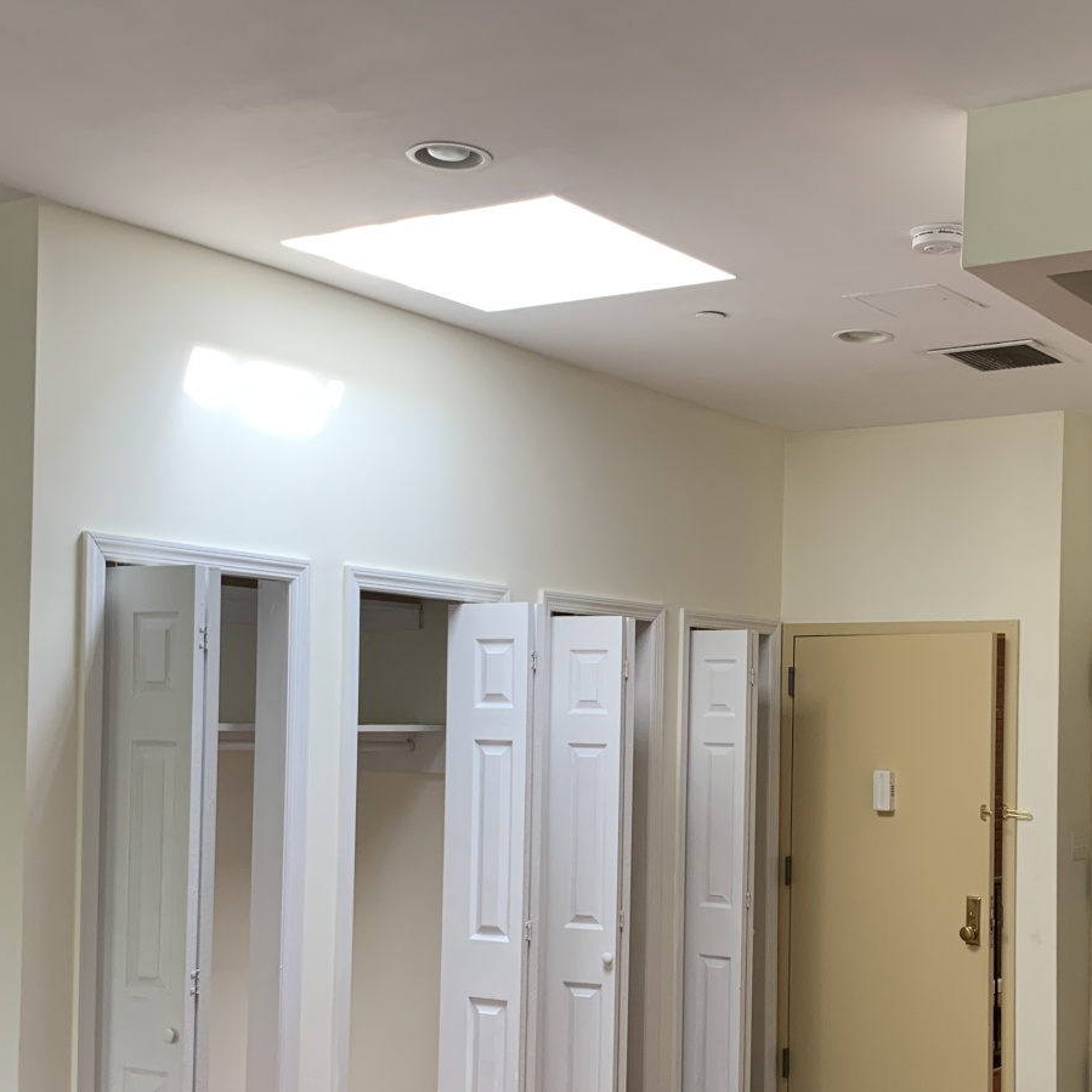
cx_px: 723
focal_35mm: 49
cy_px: 698
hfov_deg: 34.4
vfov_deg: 34.5
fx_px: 1749
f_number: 1.8
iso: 100
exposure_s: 1/97
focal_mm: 4.25
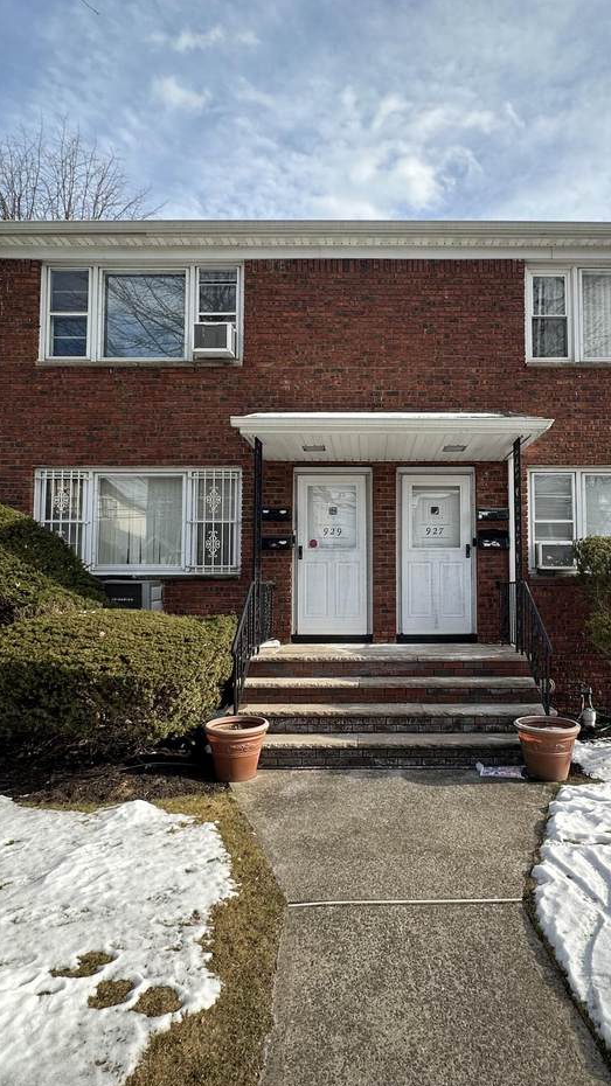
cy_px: 558
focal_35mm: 21
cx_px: 369
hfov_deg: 53.2
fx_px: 605
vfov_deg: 83.8
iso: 40
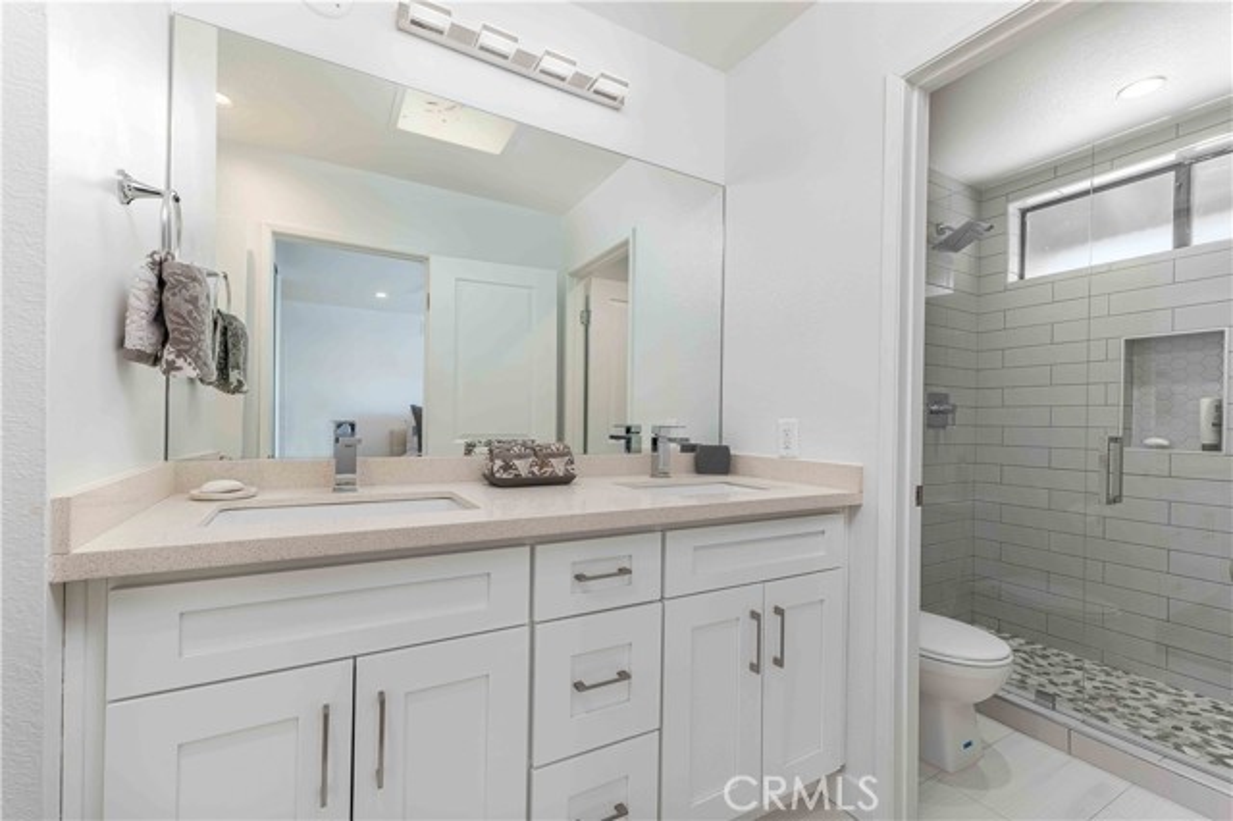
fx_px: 479
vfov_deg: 81.1
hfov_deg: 104.3
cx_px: 616
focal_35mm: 14
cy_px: 410
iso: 200
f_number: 10
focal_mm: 14
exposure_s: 1/15
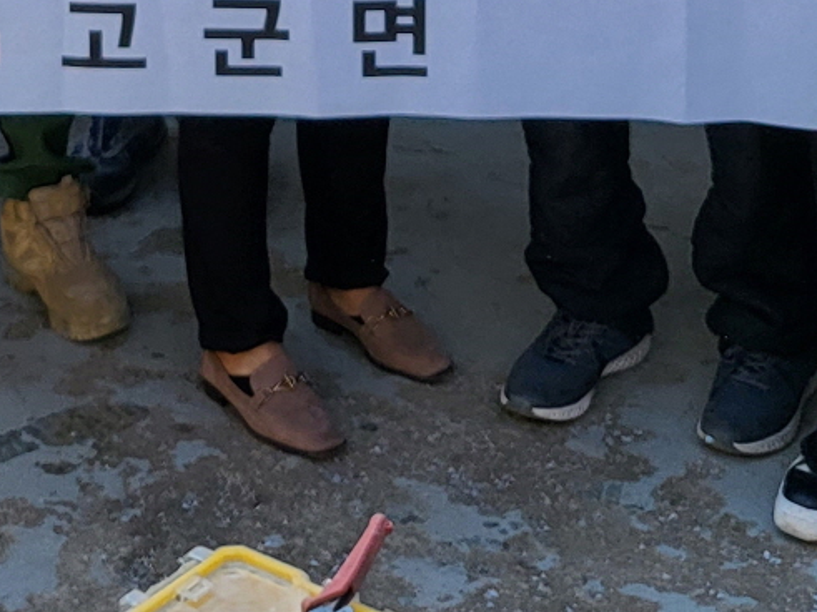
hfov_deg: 18.5
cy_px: -585
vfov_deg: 12.4
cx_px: 241
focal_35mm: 106
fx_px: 2501
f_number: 1.8
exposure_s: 1/829
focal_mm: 4.25
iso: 50
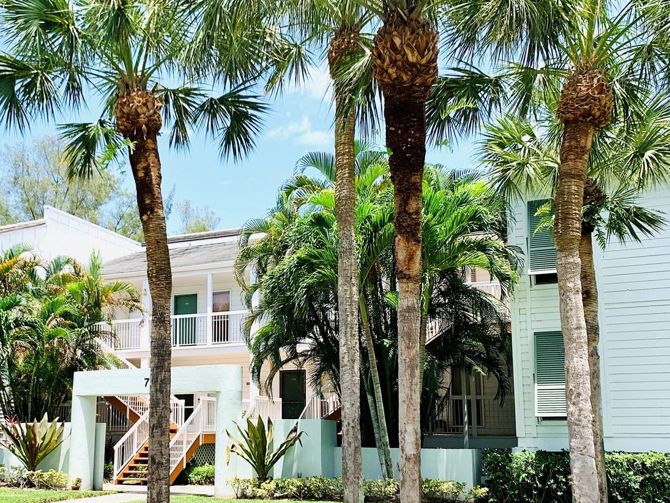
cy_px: 327
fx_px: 735
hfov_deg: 48.6
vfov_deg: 37.4
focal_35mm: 38
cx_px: 258
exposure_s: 1/1235
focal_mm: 4.25
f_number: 1.8
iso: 25
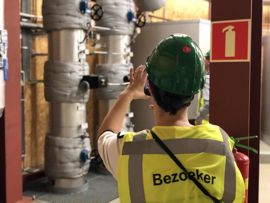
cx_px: 135
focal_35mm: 52
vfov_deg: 28.0
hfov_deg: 36.8
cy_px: 102
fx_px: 406
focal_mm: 6
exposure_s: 1/10
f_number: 2.4
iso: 160
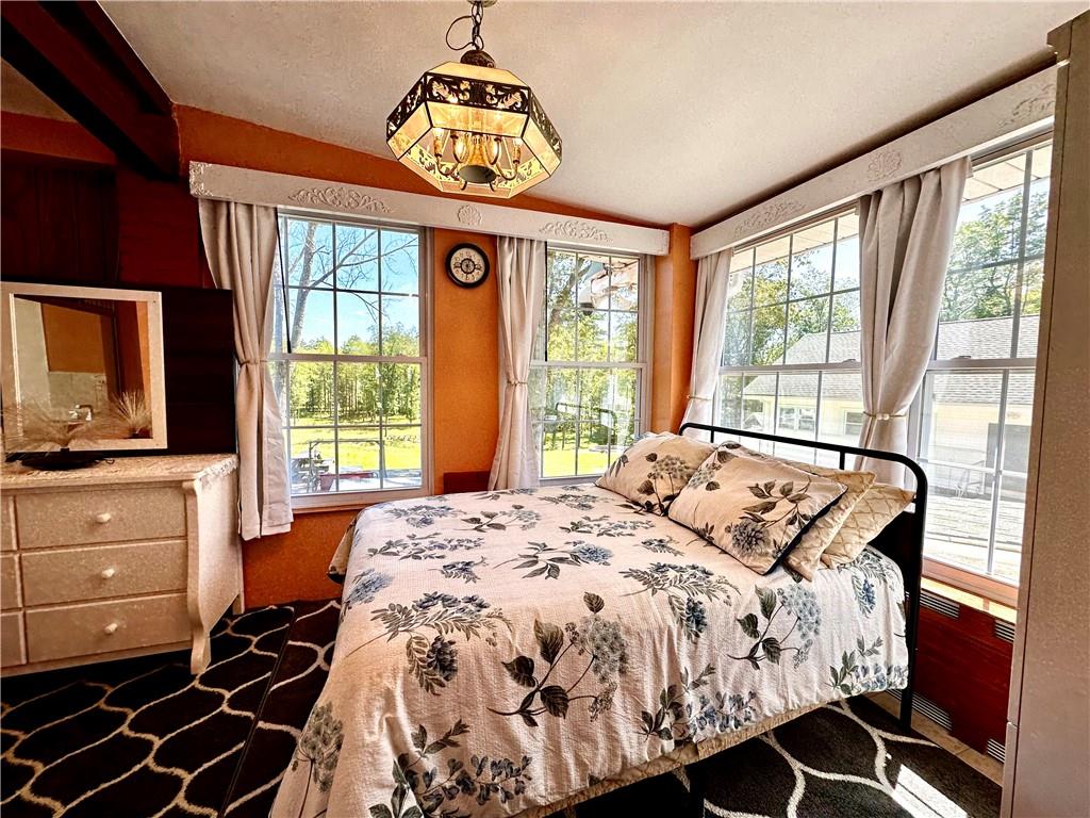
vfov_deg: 85.7
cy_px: 409
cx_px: 545
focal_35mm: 14
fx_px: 441
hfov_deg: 102.1
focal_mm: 2.22
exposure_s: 1/186
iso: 40
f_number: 2.2
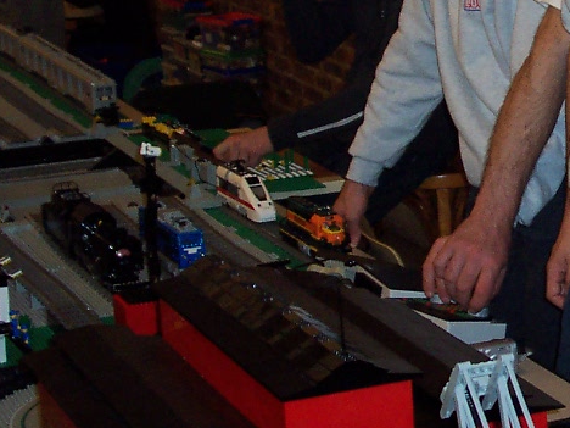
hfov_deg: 16.1
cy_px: 100
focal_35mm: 118
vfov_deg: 12.5
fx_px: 1943
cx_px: 659
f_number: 3
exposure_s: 1/60
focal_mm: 7
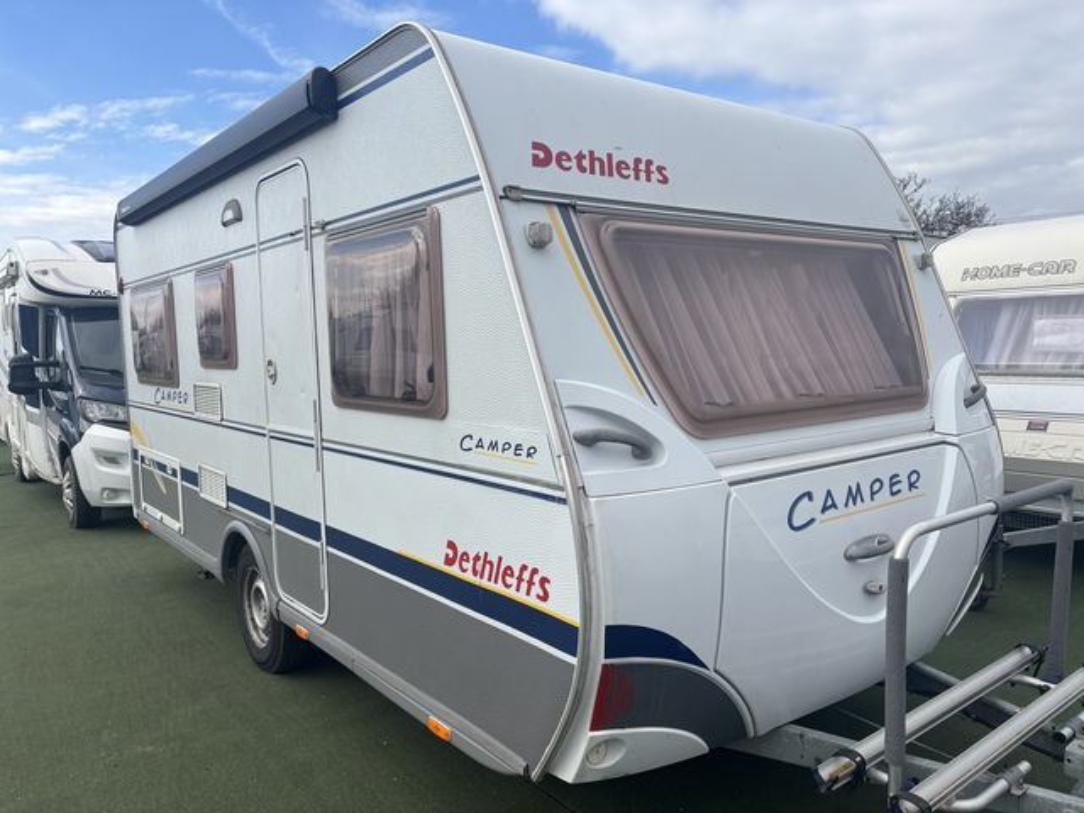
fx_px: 814
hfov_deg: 67.3
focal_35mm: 26
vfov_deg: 53.1
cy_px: 406
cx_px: 542
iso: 50
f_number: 1.6
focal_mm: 5.96
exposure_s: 1/3021
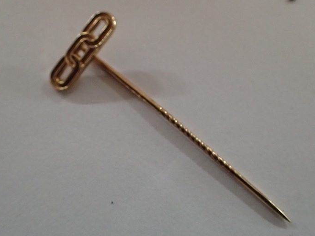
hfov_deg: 52.6
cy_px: 112
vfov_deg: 40.7
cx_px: 163
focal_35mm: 35
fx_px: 318
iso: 800
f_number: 2.3
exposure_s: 1/40
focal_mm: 5.5
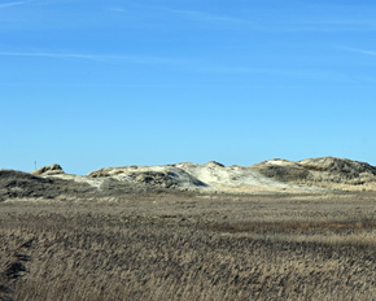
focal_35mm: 97
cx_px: 248
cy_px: 169
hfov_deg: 19.7
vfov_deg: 15.9
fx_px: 1079
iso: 100
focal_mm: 50
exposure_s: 1/500
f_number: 8
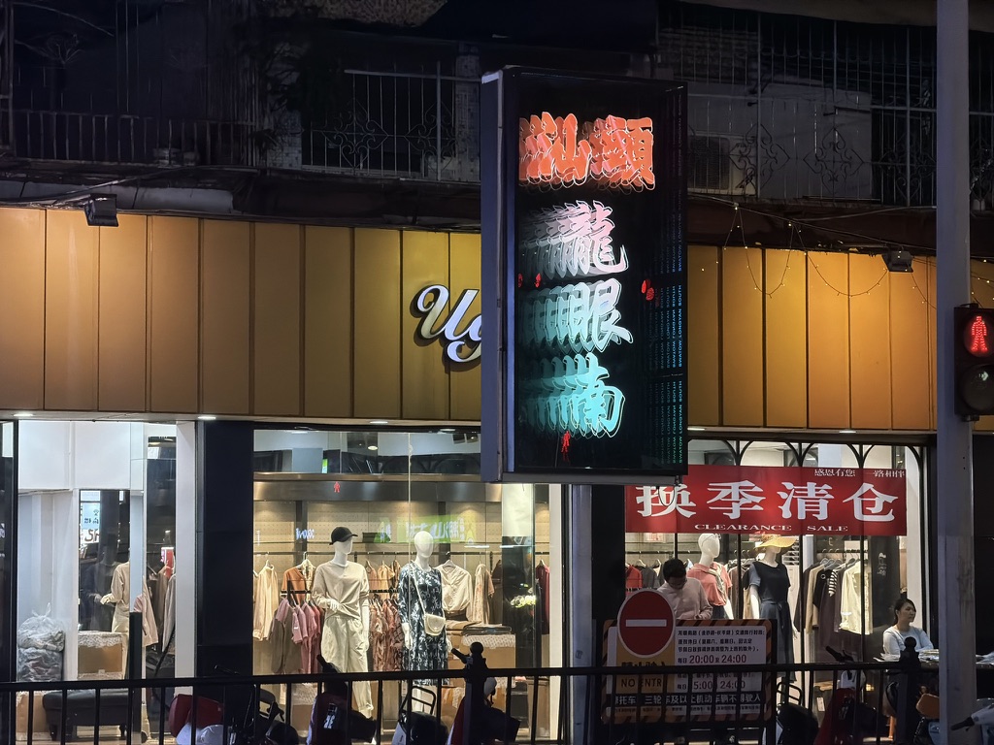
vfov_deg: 14.8
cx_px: 497
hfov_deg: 19.6
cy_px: 372
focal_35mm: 100
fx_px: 2872
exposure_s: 1/100
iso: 250
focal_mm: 16.89
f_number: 2.8
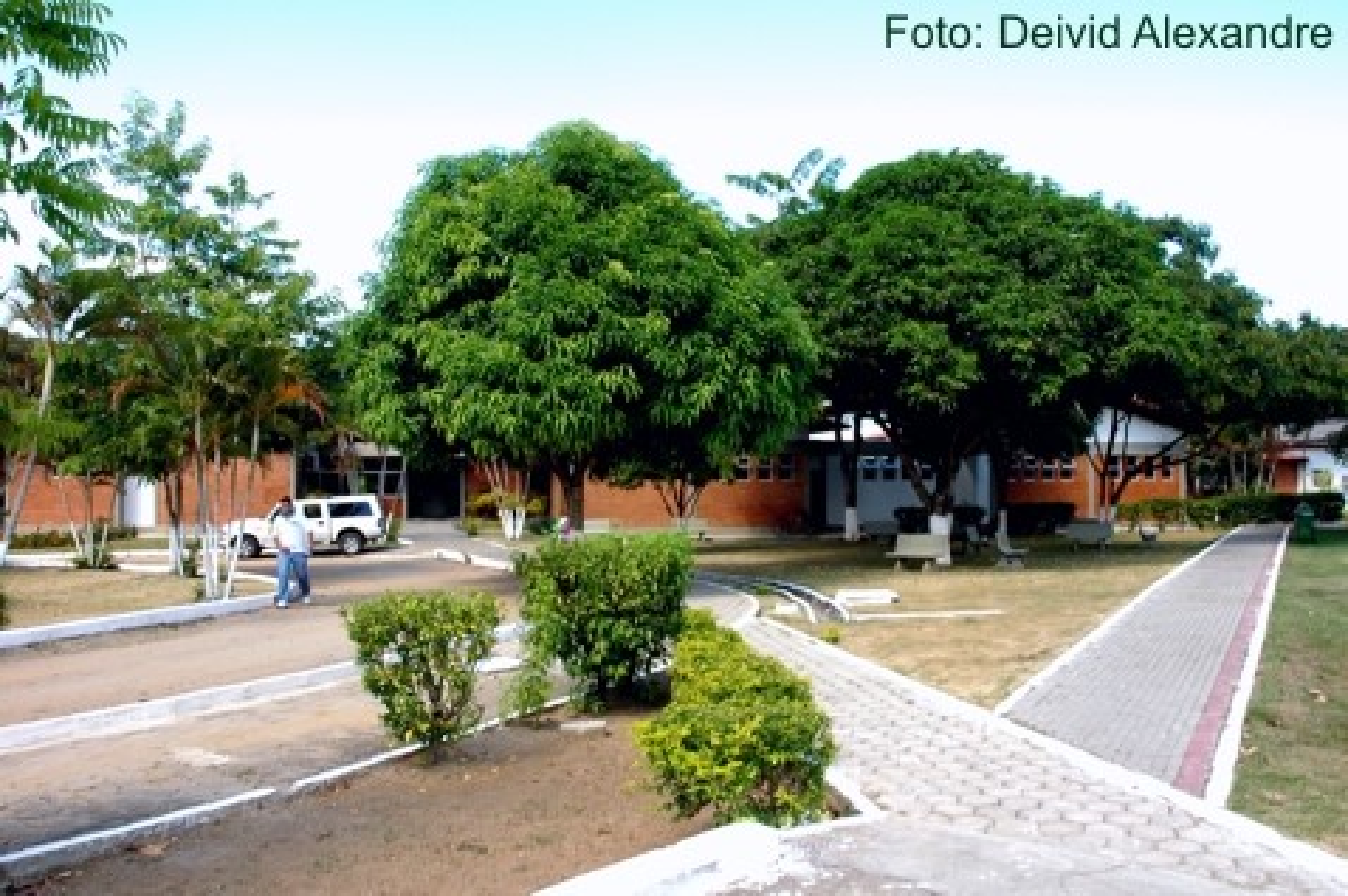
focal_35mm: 27
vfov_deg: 47.9
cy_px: 448
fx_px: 1010
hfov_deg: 67.4
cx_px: 674
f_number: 9
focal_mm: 18
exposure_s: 1/80
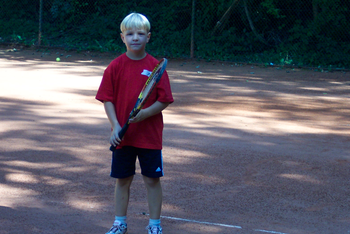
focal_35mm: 130
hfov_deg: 15.8
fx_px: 1264
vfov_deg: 10.5
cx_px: 179
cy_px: 131
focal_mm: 24
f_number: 4.8
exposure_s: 1/250
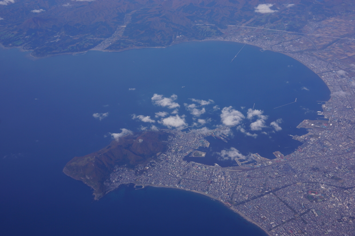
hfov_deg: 45.4
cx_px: 178
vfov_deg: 31.2
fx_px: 424
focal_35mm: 43
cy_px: 118
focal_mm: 29
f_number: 8
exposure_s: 1/400
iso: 100
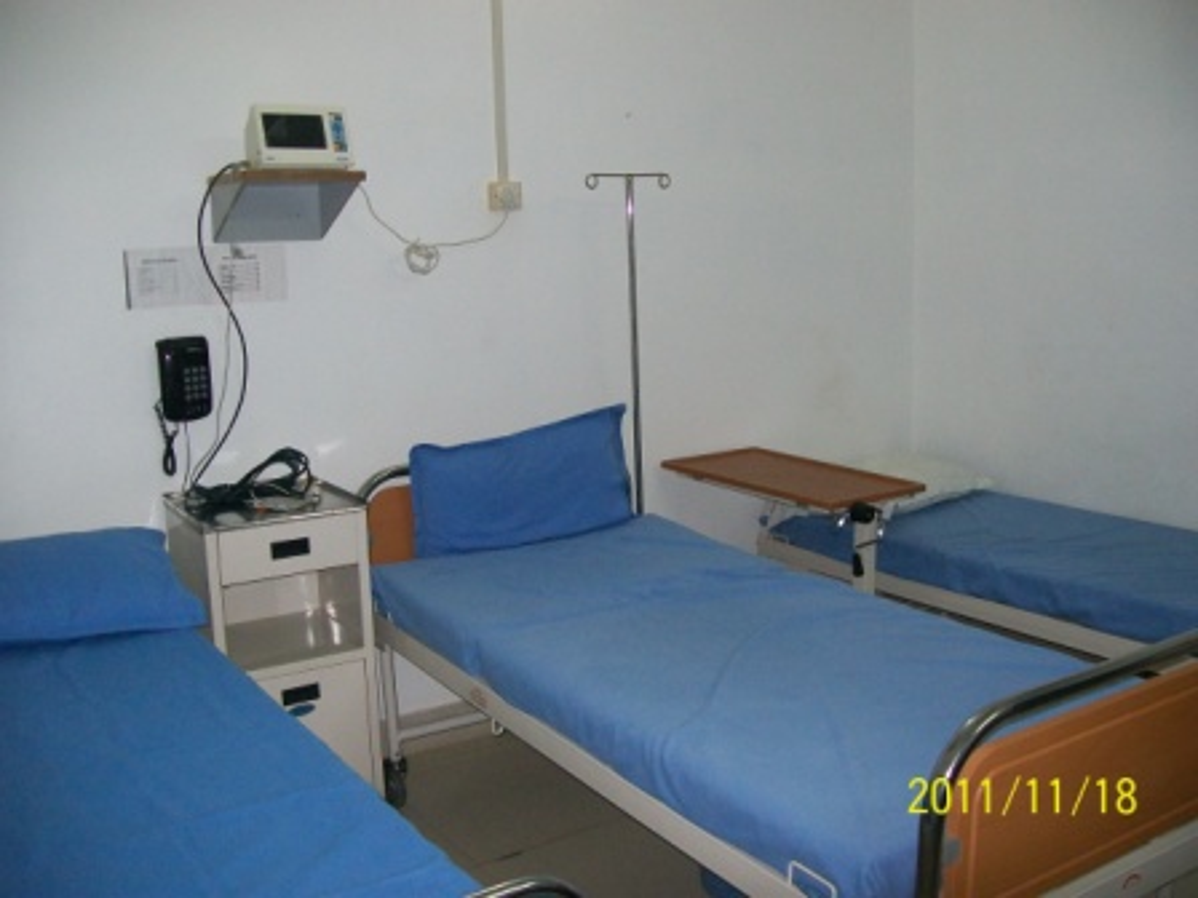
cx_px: 599
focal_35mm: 34
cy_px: 449
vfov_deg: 41.8
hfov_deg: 54.0
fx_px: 1177
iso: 160
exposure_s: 1/60
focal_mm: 6.1
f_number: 2.7
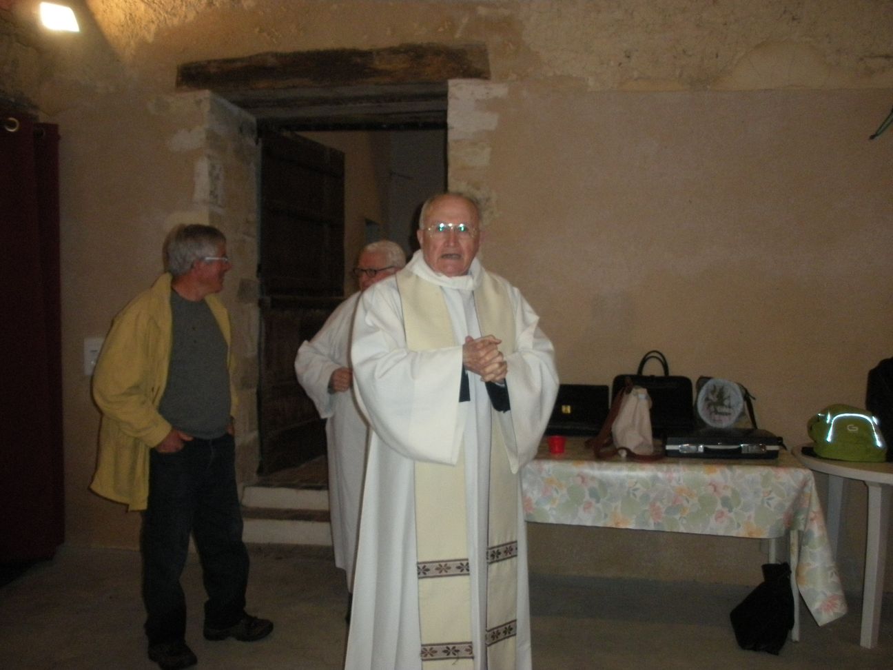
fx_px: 903
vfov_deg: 40.7
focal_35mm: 35
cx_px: 446
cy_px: 335
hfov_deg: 52.6
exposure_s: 1/60
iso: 400
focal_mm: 6.3
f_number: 3.5
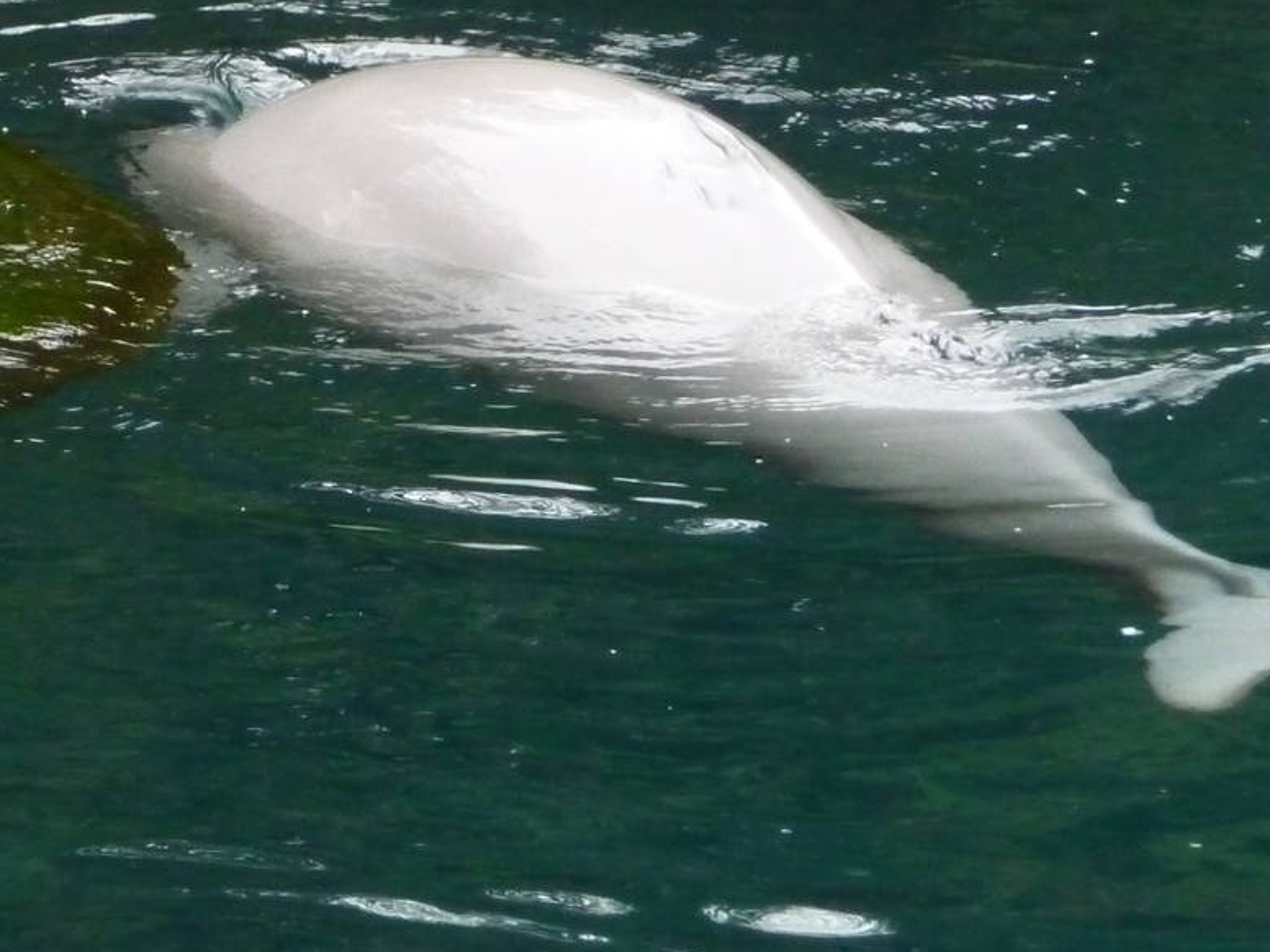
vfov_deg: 6.4
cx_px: 417
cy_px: 280
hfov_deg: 8.6
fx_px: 8475
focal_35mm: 231
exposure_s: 1/125
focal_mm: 19.1
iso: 800
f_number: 4.7
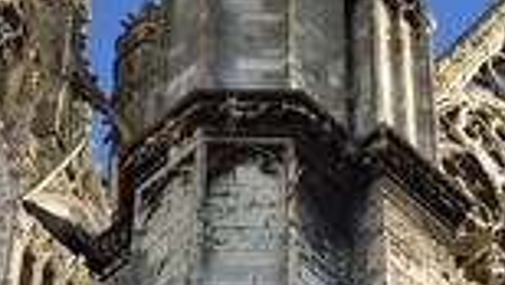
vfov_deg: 6.1
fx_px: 2681
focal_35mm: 200
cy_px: 79
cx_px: 308
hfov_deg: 10.8
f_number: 9
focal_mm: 70
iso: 200
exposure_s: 1/250
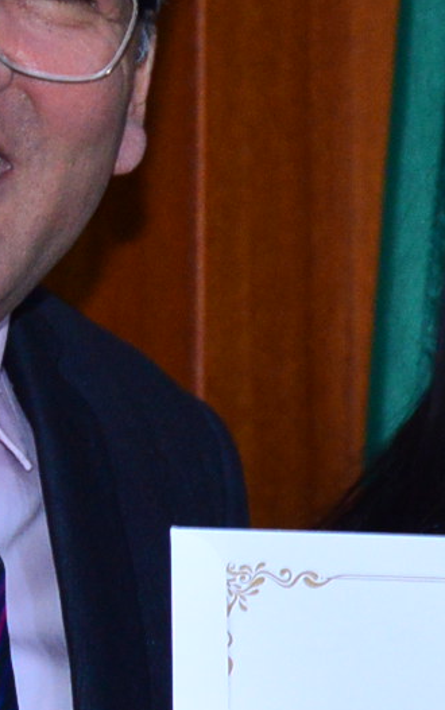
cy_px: 660
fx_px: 7325
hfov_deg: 3.5
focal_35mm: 378
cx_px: 694
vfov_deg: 5.5
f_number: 5
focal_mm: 65
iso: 2000
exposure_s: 1/125
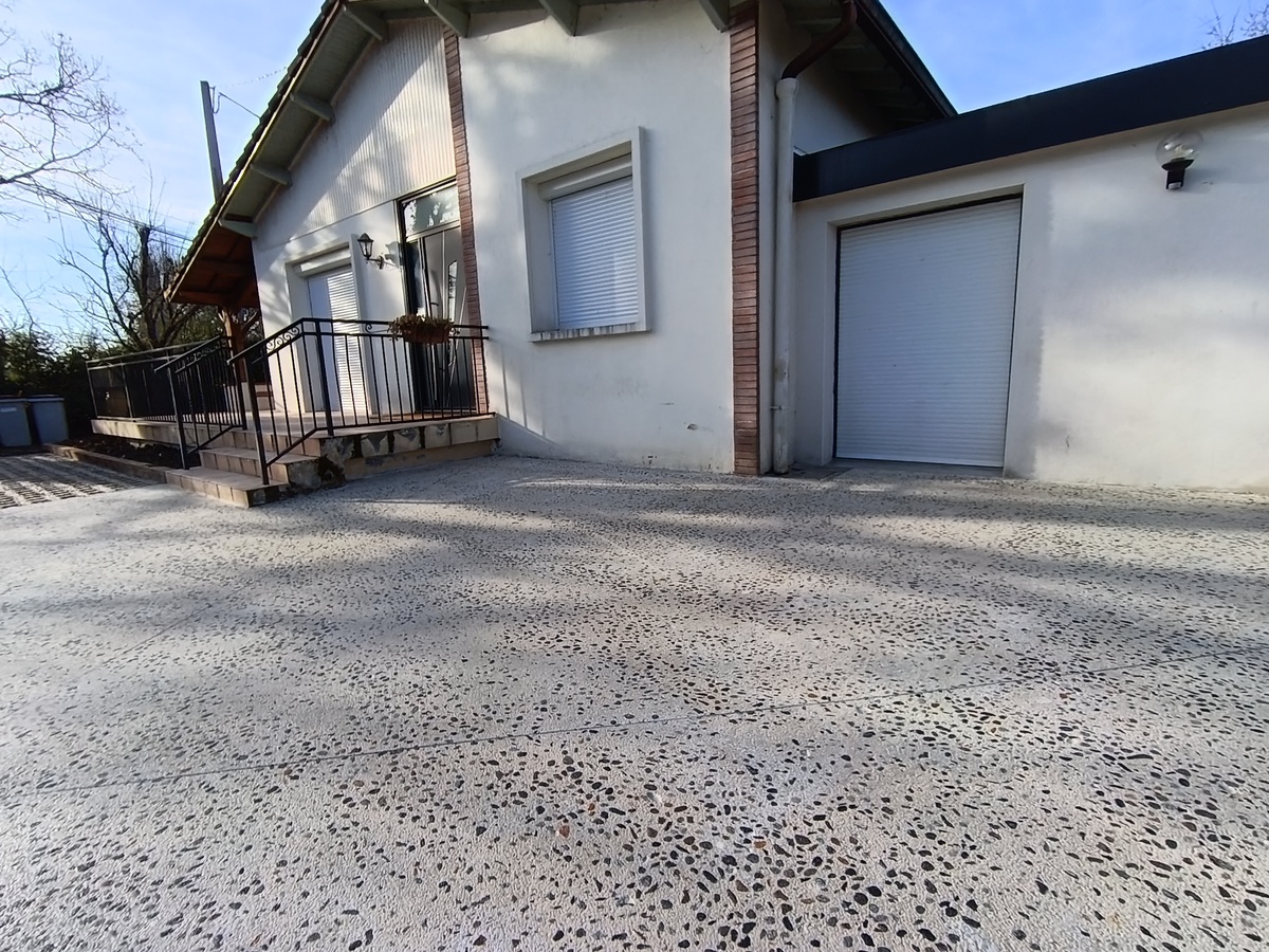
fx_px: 623
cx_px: 634
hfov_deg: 91.0
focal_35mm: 17
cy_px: 476
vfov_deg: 74.7
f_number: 2.2
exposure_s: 1/403
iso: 100
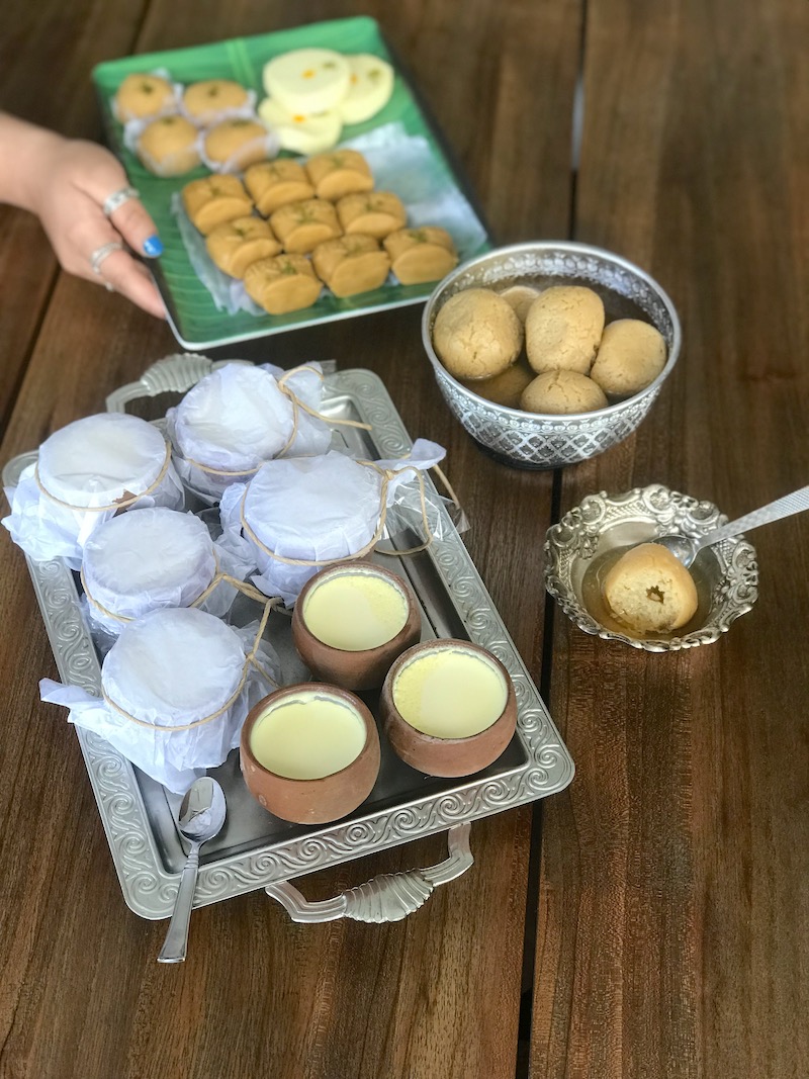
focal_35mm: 57
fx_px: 1777
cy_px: 540
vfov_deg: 33.8
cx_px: 404
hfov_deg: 25.7
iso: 50
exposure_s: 1/50
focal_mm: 6.6
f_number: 2.8
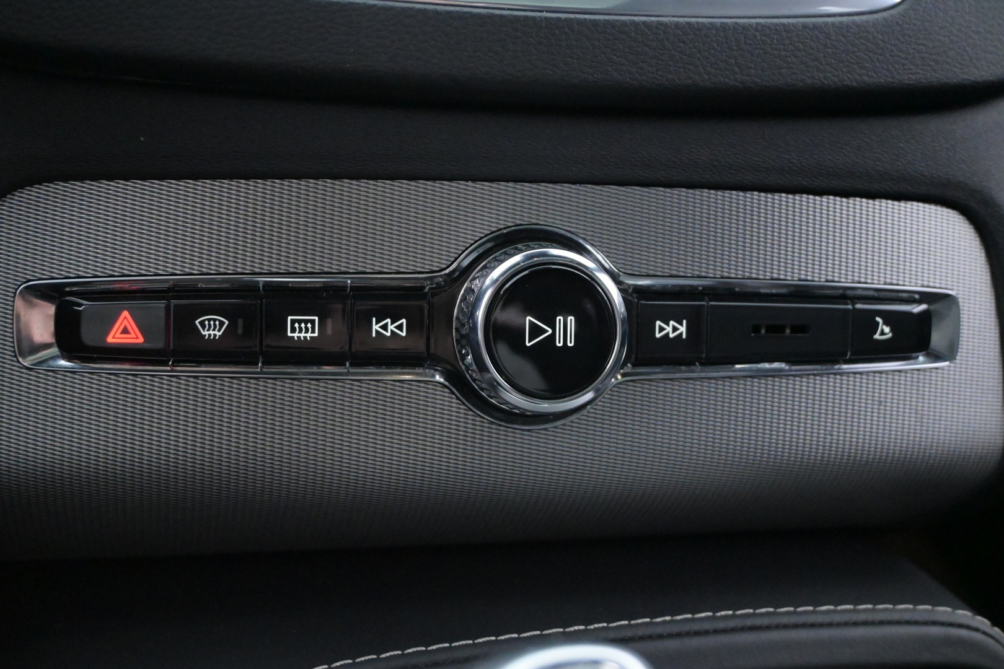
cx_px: 502
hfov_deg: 43.6
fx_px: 1255
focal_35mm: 45
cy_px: 334
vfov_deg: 29.9
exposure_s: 1/50
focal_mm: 30
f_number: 4.8
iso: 8000
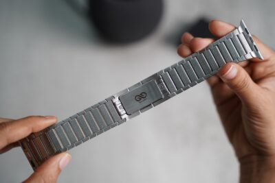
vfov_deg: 18.2
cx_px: 138
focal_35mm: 75
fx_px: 573
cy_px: 92
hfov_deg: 27.0
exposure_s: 1/80
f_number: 4
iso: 640
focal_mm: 75
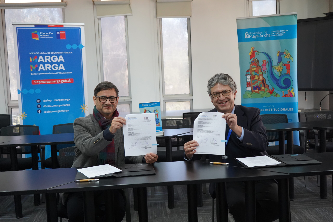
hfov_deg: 46.4
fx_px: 388
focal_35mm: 42
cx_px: 166
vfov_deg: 31.9
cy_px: 111
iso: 3200
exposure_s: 1/160
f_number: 4.5
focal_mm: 42
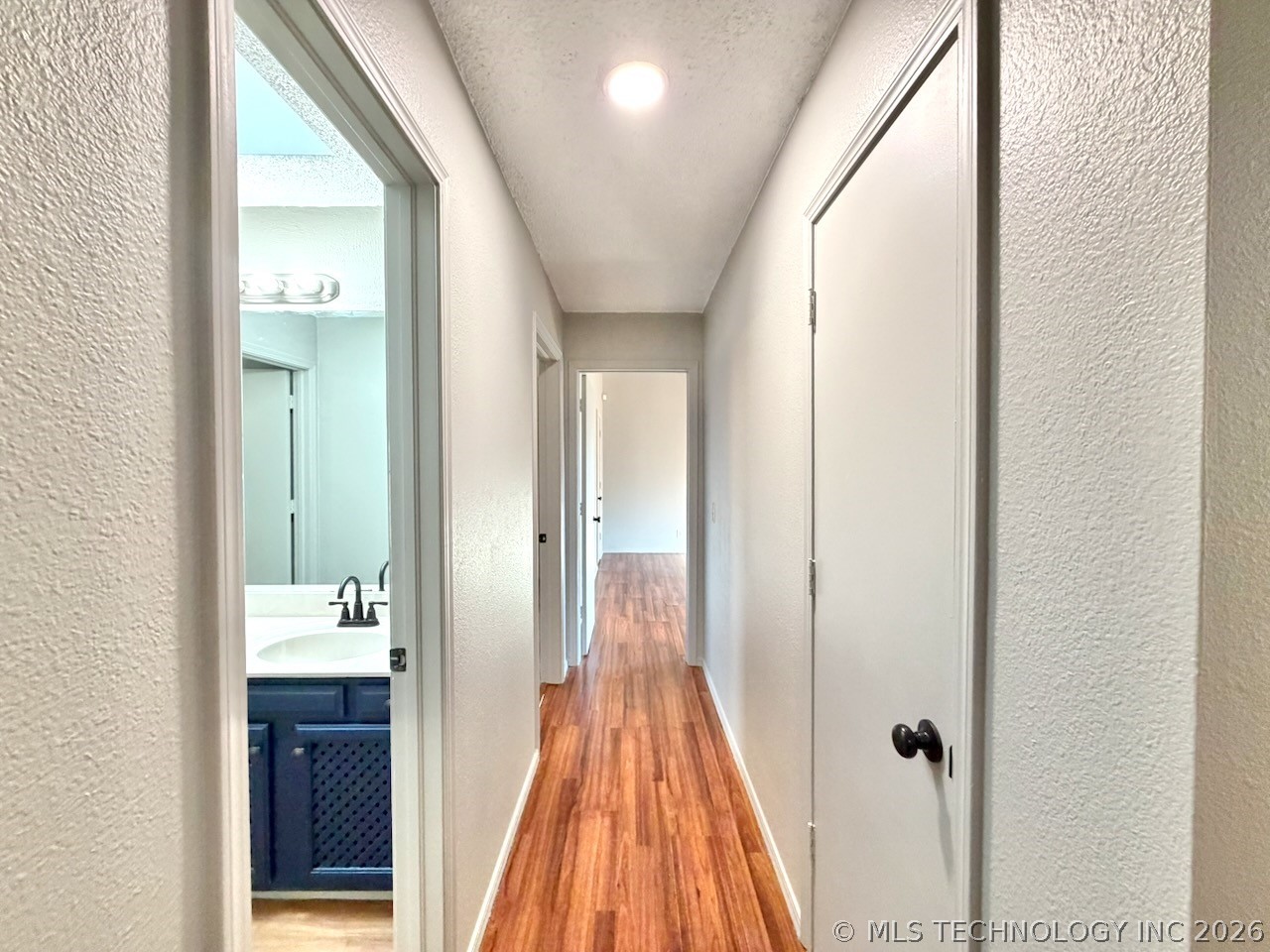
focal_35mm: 14
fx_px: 514
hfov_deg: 102.1
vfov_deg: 85.7
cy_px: 476
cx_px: 635
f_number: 2.2
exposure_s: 1/60
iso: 500
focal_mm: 2.22
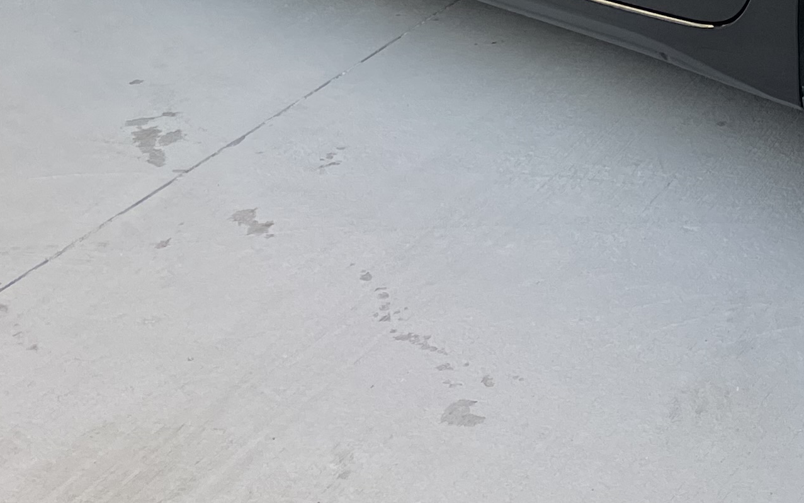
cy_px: -333
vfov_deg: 13.8
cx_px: 999
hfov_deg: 21.8
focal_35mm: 87
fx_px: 1906
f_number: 1.6
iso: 32
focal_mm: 4.2
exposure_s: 1/381
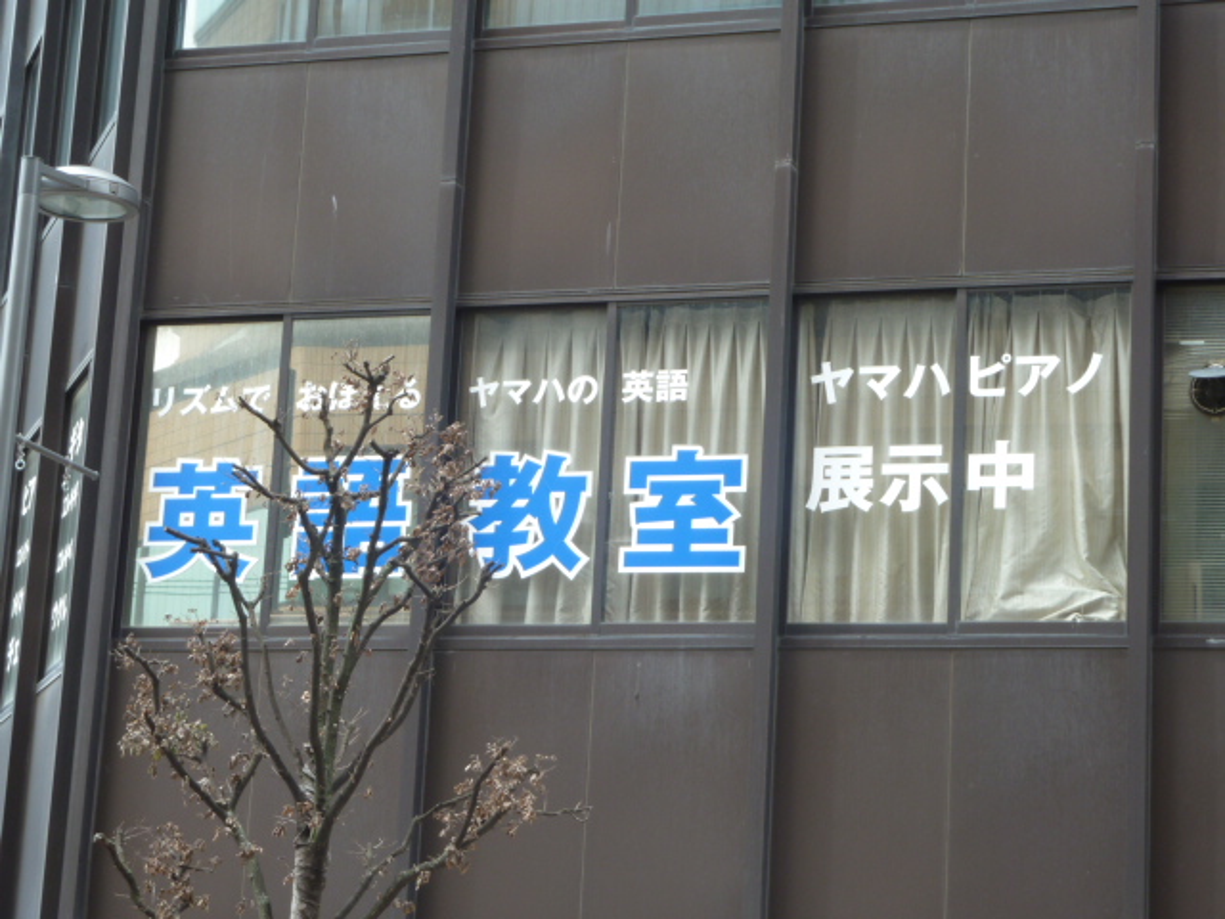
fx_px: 3185
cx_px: 612
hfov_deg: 21.8
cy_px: 460
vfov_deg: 16.4
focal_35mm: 90
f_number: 4.3
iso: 80
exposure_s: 1/125
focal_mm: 14.7
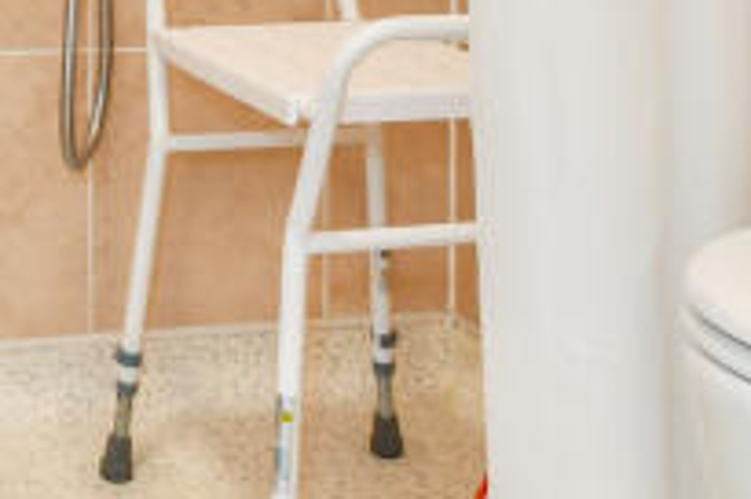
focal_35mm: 75
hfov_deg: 25.0
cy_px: -235
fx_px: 1562
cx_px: -88
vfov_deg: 16.6
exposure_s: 1/5
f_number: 8
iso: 400
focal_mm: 10
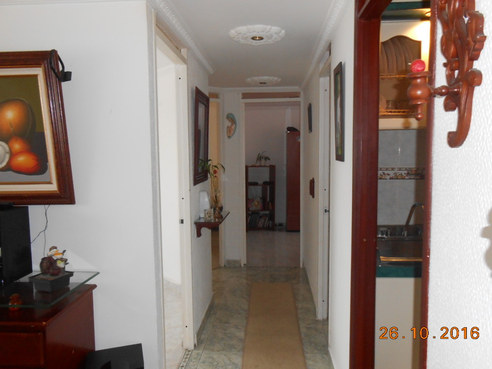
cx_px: 246
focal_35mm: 26
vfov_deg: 53.1
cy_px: 184
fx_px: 370
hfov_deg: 67.3
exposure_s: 1/25
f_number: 3.5
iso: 200
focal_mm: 4.6
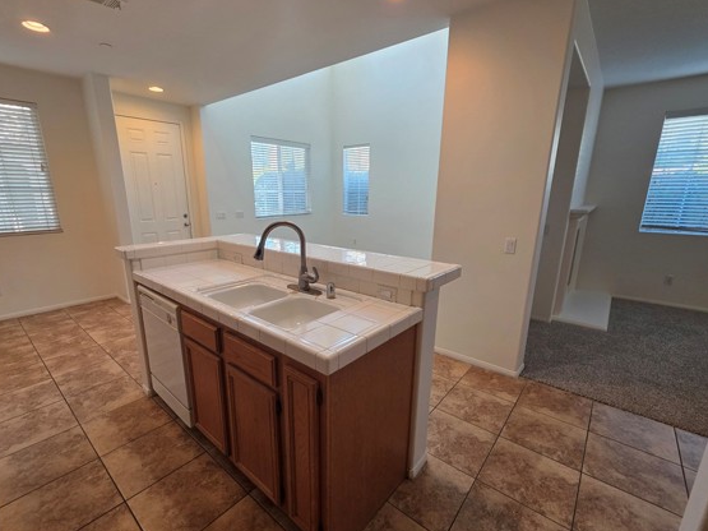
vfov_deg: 81.7
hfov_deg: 98.1
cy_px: 273
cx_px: 336
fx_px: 307
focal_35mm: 15
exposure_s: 1/120
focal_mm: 2.2
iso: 160
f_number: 1.9
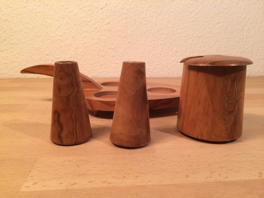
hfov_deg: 61.7
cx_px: 132
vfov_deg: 48.2
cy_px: 99
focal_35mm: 29
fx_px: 221
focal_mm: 4.15
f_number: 2.2
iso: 64
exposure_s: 1/33
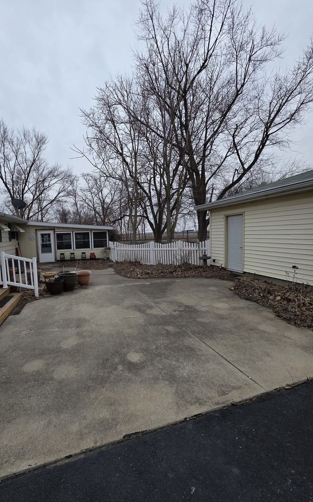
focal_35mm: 14
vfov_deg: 105.3
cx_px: 123
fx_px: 191
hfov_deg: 77.6
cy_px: 247
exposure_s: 1/461
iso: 40
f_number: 1.9
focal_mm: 2.2
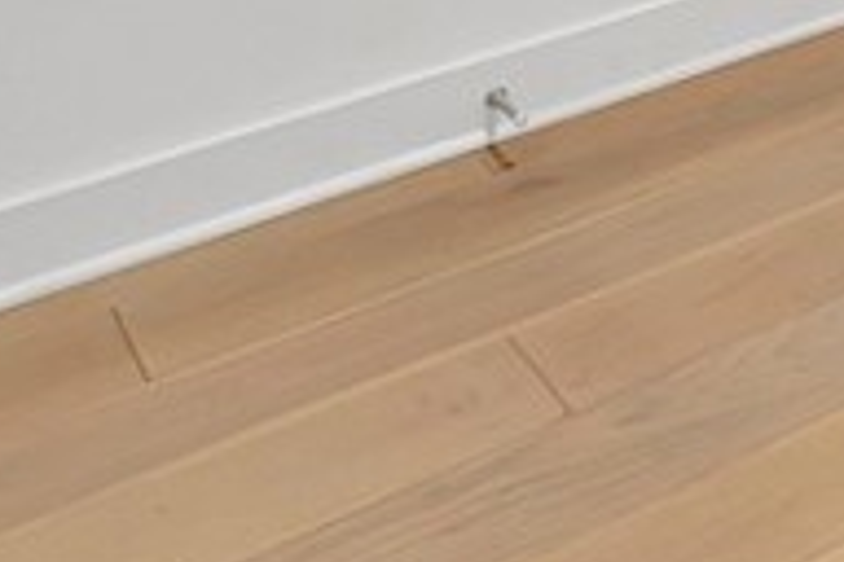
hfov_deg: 17.8
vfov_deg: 12.7
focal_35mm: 80
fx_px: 1875
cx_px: 1688
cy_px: -830
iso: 100
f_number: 5.6
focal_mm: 10
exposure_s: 1/8
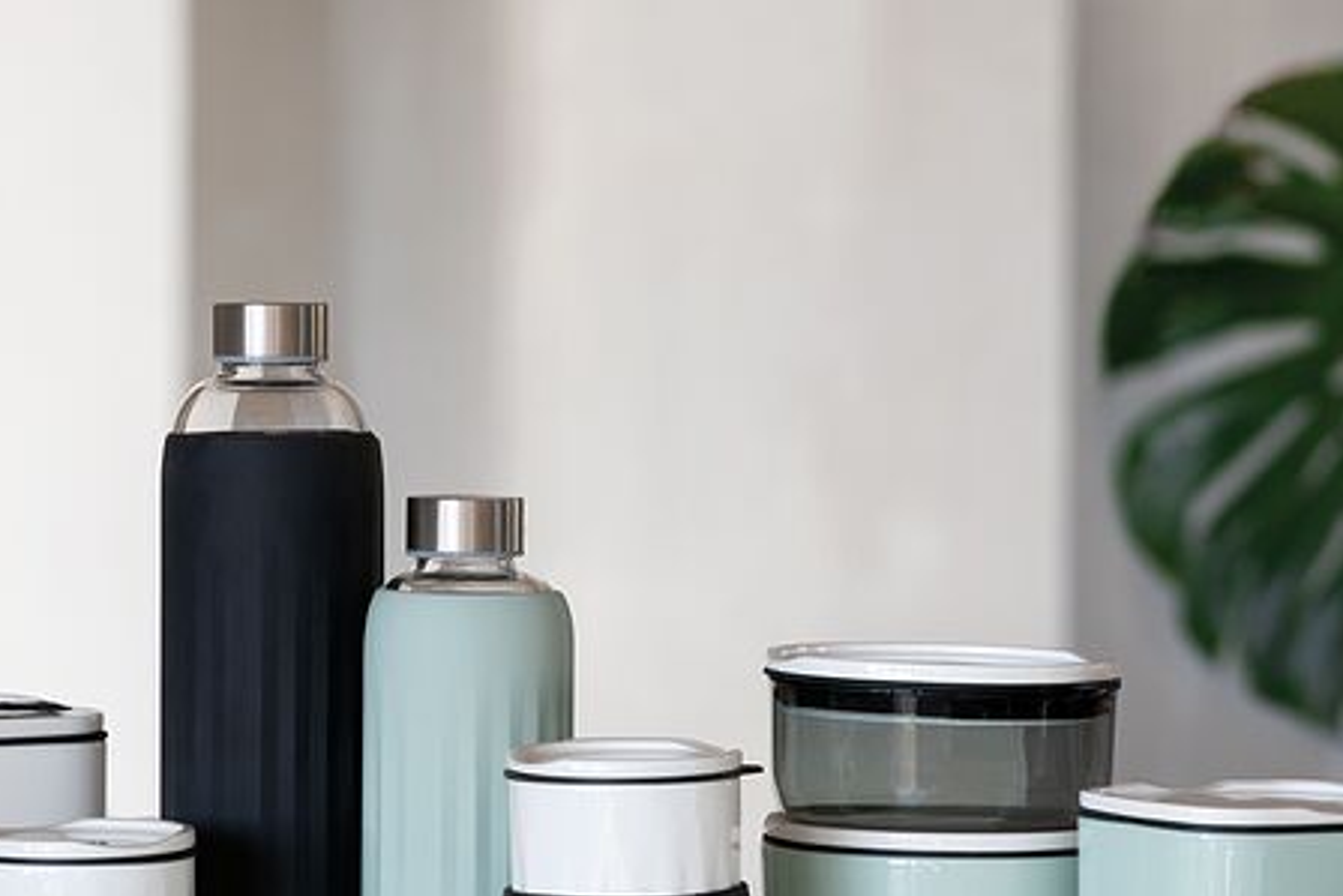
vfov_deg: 6.8
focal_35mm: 203
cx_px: 604
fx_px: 7575
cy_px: 429
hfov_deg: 10.1
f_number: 2.5
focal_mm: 105
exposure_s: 1/50
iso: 100
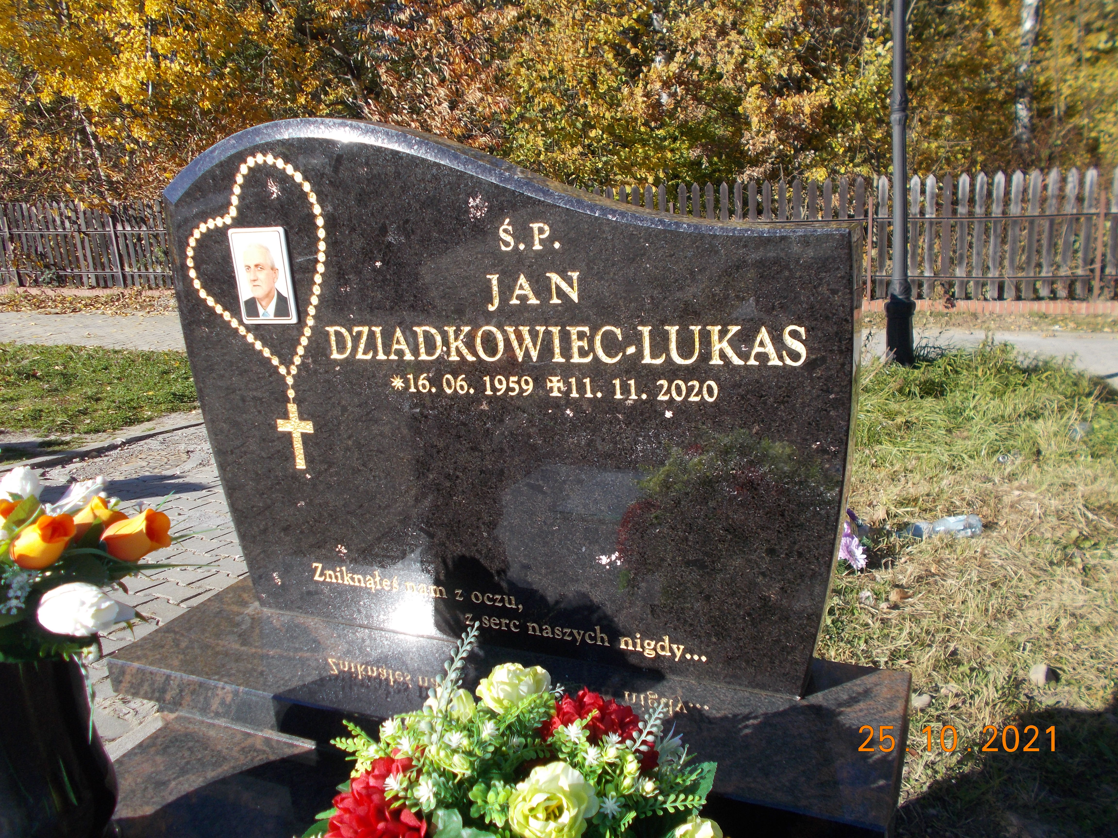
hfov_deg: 60.0
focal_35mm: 30
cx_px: 559
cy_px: 419
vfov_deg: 46.8
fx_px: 969
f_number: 8.6
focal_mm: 5.3
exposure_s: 1/80
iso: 80
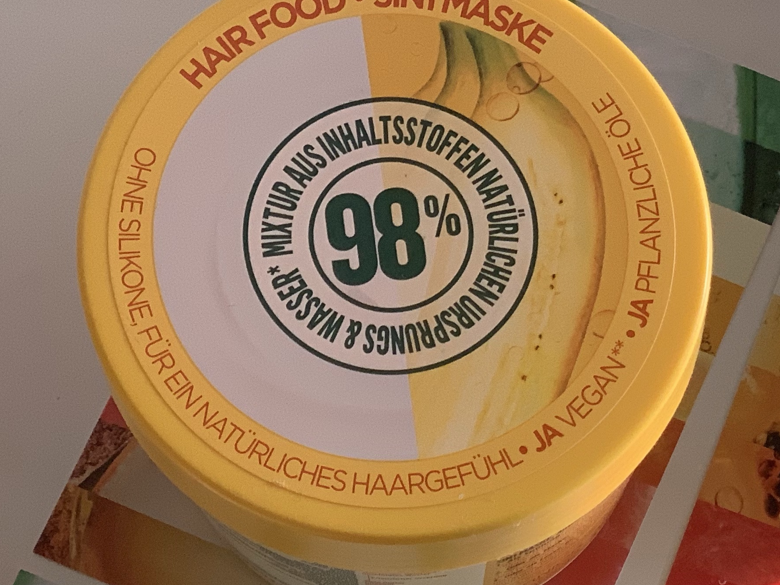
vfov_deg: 12.3
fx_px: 2659
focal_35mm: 118
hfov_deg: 16.6
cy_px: 660
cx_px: 627
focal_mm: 6
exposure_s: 1/99
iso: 125
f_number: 2.4
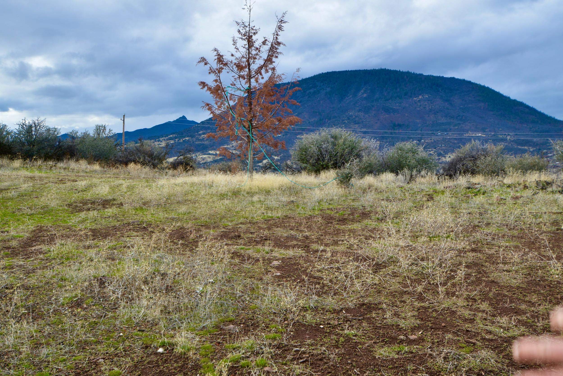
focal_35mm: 36
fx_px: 563
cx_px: 282
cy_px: 188
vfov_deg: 36.9
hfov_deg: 53.1
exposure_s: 1/100
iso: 100
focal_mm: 24
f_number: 8
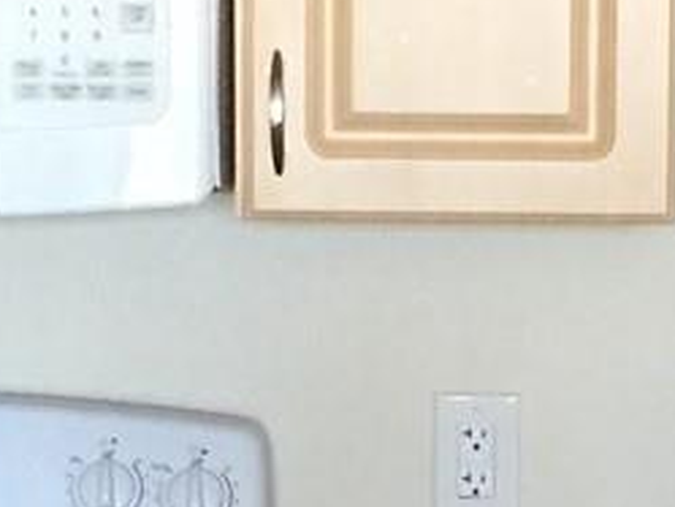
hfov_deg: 10.6
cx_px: 477
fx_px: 3629
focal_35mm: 186
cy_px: 369
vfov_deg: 8.0
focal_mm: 4.15
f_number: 2.2
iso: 200
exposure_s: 1/30
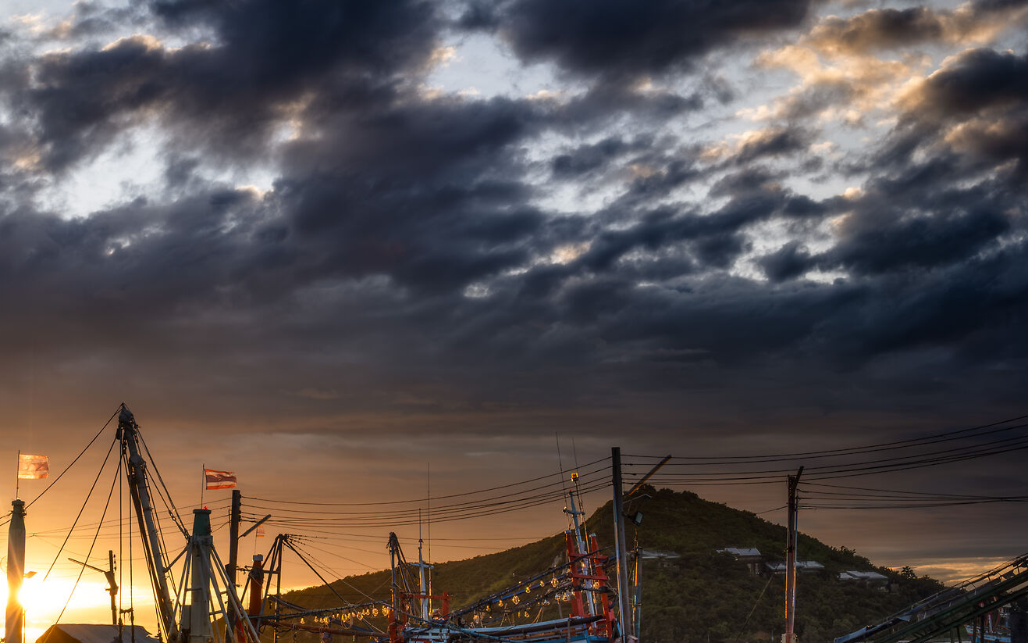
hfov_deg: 30.7
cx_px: 194
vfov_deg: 19.9
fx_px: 1821
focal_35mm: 65
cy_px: 431
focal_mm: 23
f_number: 9
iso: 125
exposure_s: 1/120
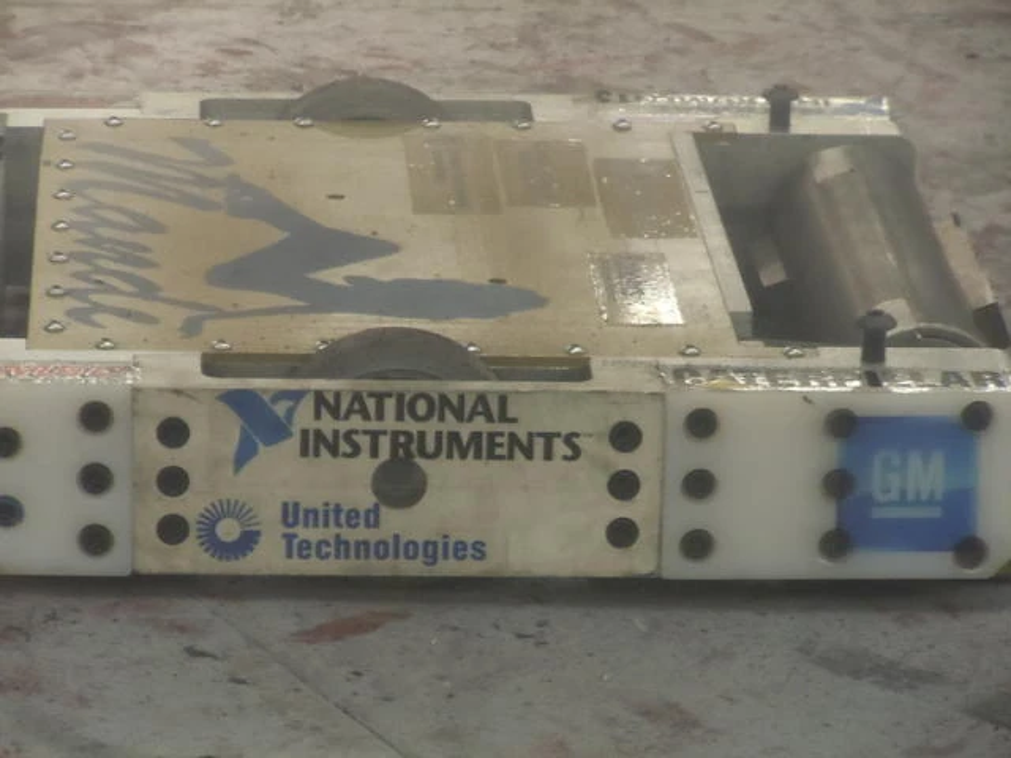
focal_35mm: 196
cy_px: 379
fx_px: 5724
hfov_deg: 10.1
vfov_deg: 7.6
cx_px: 506
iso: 800
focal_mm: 35
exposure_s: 1/10
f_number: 5.6
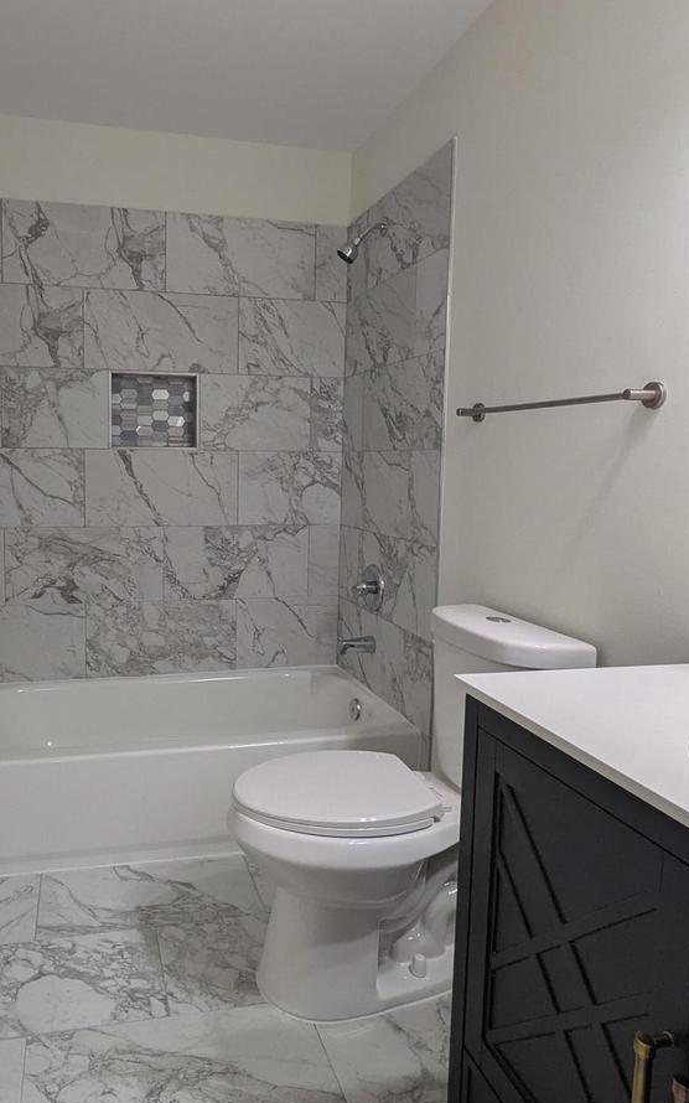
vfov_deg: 74.7
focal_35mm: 24
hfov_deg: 50.0
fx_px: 721
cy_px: 521
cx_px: 218
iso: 65
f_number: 2.2
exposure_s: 1/100
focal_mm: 1.83
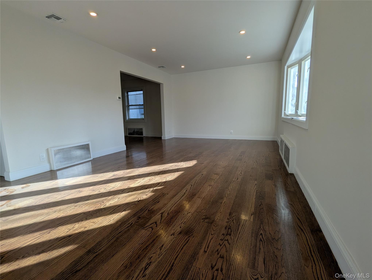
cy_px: 140
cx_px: 186
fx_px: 172
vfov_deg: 78.2
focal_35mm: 16
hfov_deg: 94.4
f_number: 2.2
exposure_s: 1/309
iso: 46
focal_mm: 2.35
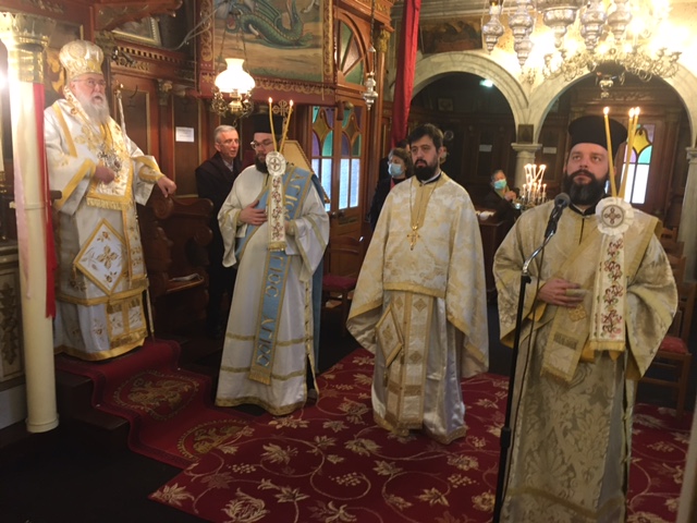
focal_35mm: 29
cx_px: 348
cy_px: 262
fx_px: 584
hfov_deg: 61.7
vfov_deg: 48.2
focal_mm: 4.15
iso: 200
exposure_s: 1/20
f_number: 2.2
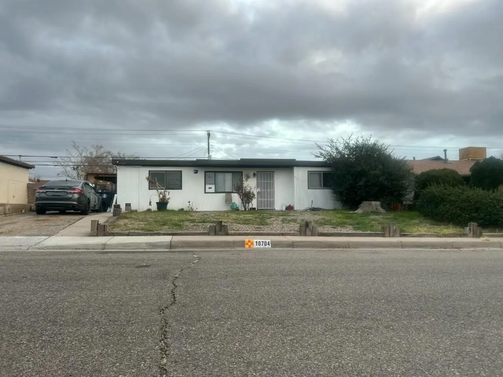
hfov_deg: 67.3
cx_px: 252
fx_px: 378
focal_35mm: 26
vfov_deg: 53.1
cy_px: 188
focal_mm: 5.7
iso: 50
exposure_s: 1/121
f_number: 1.5
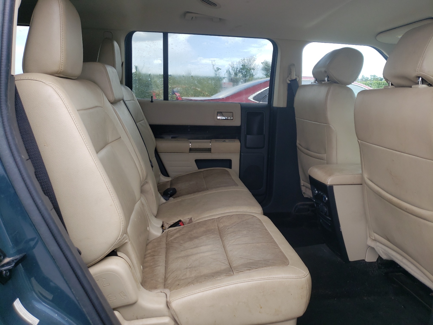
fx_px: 325
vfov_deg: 53.1
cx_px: 216
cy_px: 162
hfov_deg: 67.3
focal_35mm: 26
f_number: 1.5
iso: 50
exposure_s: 1/256
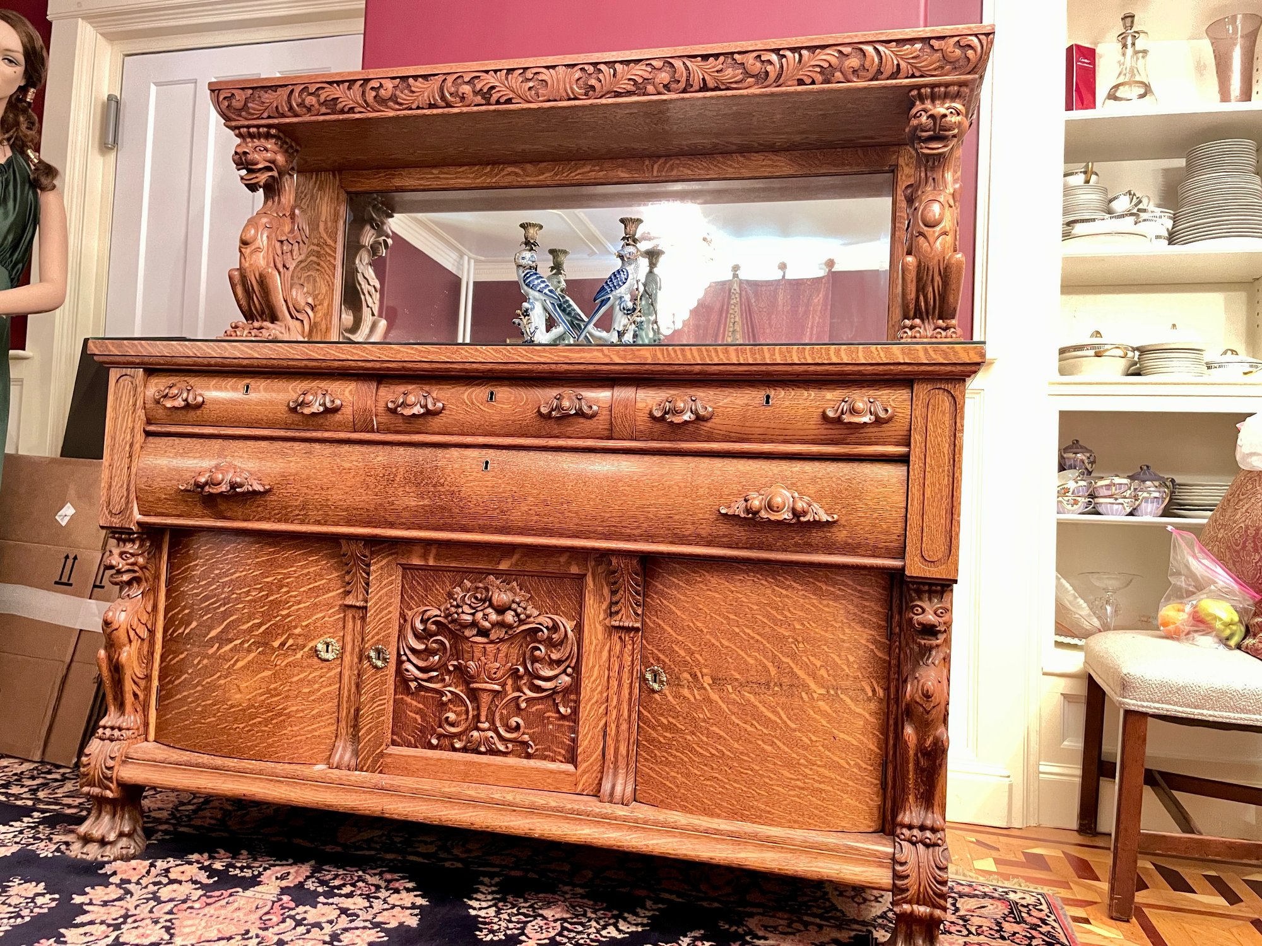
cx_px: 631
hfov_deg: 67.3
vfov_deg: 53.1
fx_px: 948
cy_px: 473
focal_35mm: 26
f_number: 1.6
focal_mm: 4.2
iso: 1000
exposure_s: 1/17
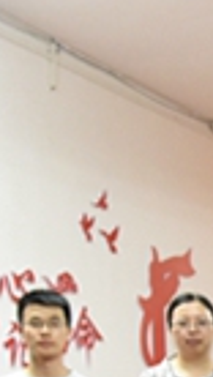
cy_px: 496
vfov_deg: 16.1
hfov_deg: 7.9
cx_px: 696
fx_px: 1261
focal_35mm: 126
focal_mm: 26
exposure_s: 1/125
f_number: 5.6
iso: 4000
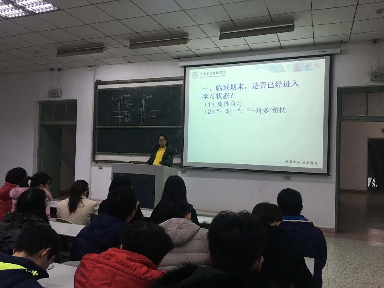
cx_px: 192
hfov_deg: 61.7
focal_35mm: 29
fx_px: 322
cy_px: 144
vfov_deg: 48.2
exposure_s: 1/33
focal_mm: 4.15
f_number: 2.2
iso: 40
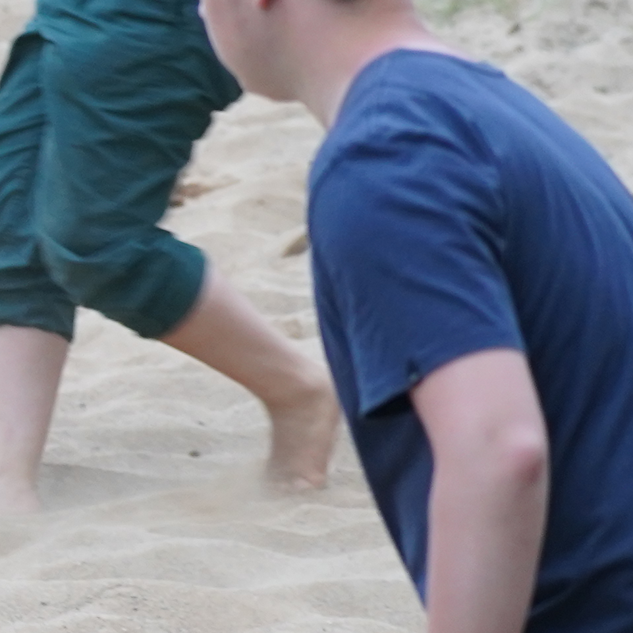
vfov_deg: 3.9
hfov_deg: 3.8
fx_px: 9331
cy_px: 244
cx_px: -819
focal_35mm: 451
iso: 1600
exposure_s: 1/160
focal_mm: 85
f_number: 2.8
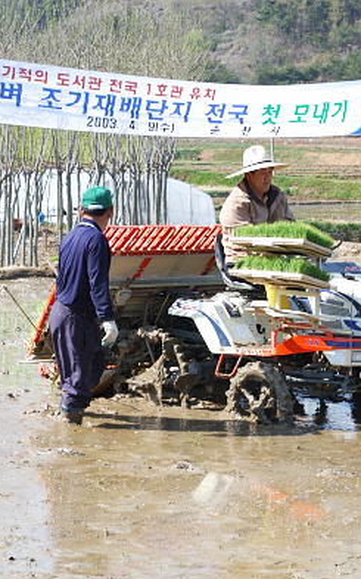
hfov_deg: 11.6
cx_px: 268
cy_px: 290
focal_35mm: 112
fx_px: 1766
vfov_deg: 18.6
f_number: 5
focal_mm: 48
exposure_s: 1/500
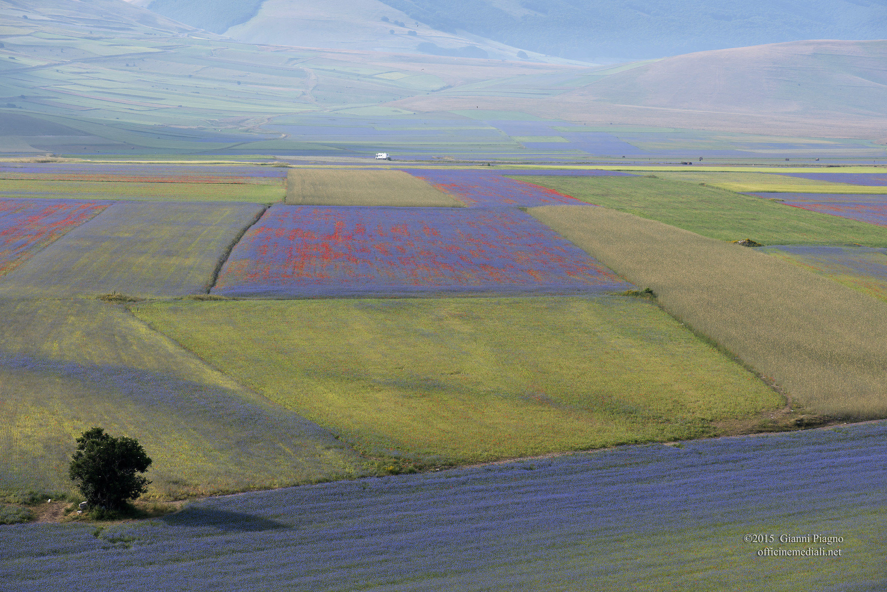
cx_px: 444
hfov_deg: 19.4
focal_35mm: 105
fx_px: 2588
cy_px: 296
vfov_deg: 13.1
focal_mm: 105
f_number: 8
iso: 200
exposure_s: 1/320
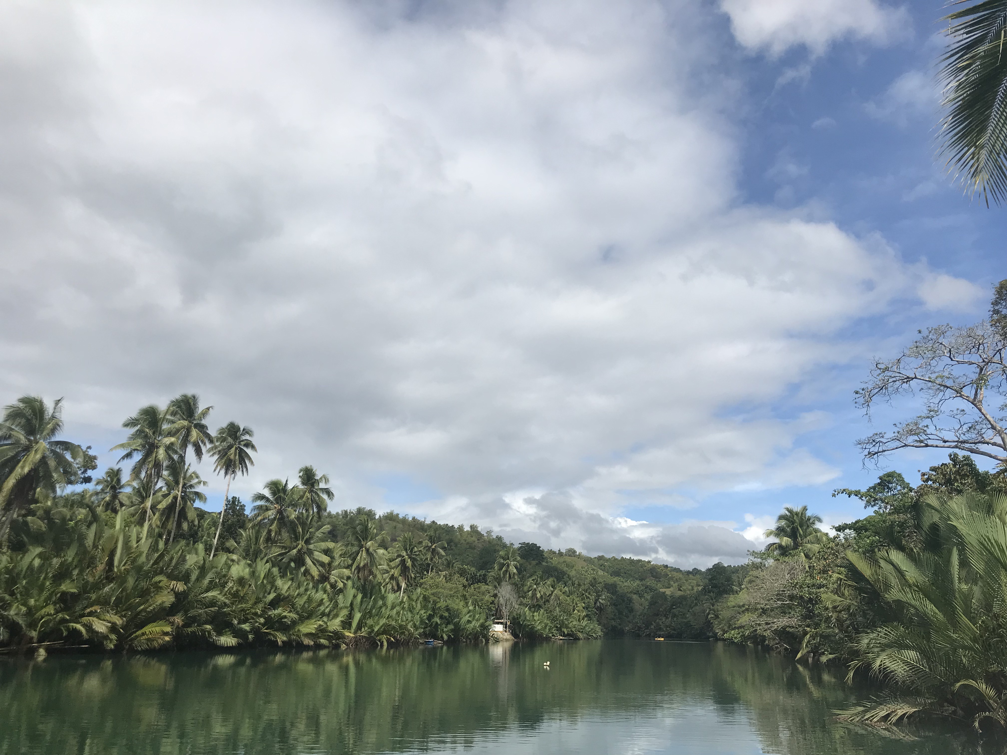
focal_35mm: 28
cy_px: 378
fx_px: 815
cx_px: 504
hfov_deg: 63.4
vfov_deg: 49.7
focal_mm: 3.99
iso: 20
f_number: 1.8
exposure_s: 1/4167
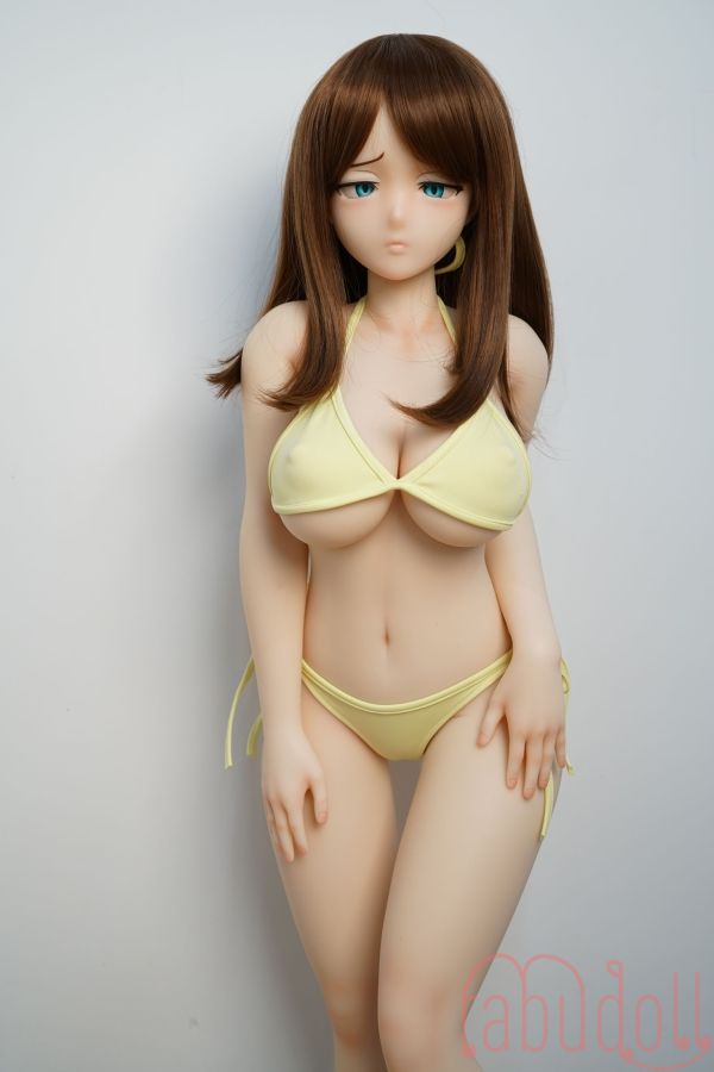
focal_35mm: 35
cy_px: 536
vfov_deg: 54.4
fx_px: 1041
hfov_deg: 37.9
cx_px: 357
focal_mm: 35
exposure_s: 1/100
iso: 400
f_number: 4.5
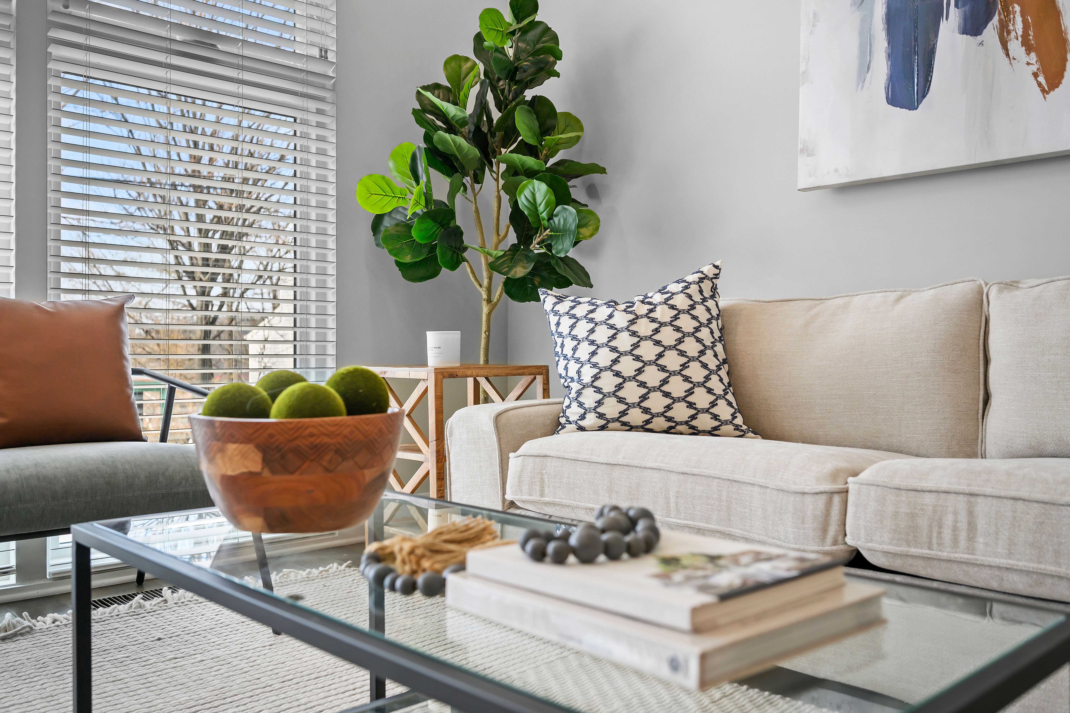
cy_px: 356
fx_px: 892
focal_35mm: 30
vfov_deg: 43.6
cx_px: 535
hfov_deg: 61.9
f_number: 4
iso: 400
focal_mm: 30
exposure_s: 1/80
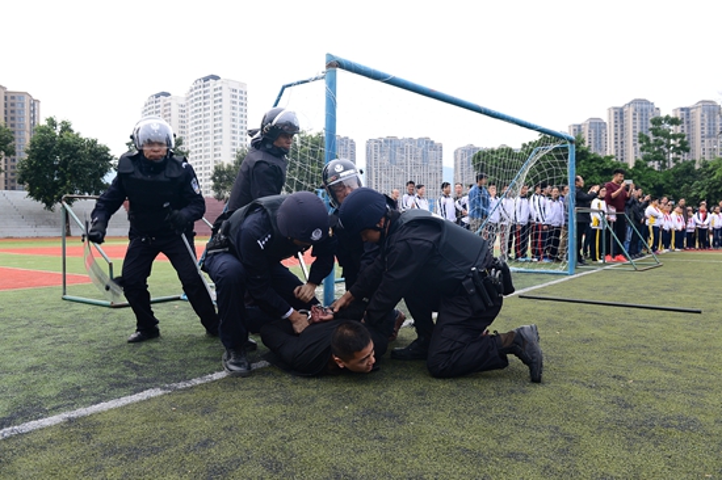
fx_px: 541
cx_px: 361
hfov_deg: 67.4
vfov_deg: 47.9
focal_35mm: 27
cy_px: 240
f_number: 5.6
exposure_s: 1/125
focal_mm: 27
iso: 640
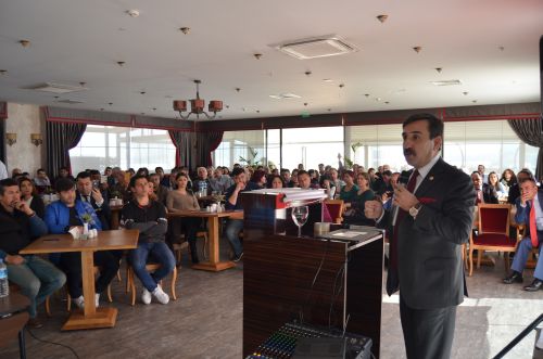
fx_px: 429
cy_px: 180
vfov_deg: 45.5
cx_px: 272
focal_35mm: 28
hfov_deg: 64.7
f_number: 3.5
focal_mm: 19
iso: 320
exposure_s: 1/40
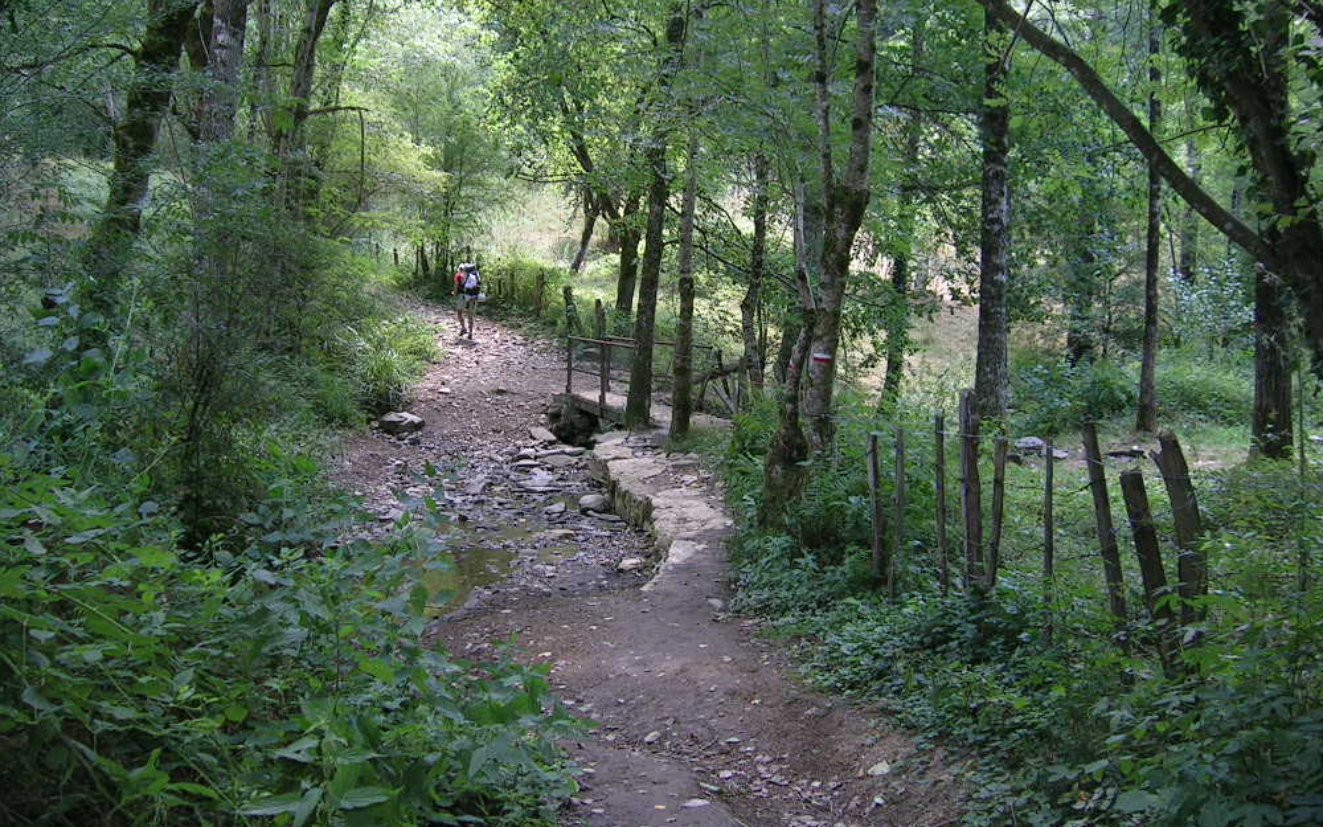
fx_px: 1370
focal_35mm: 38
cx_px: 655
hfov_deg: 51.5
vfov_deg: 33.5
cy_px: 348
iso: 58
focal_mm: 5.4
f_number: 2.8
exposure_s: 1/30
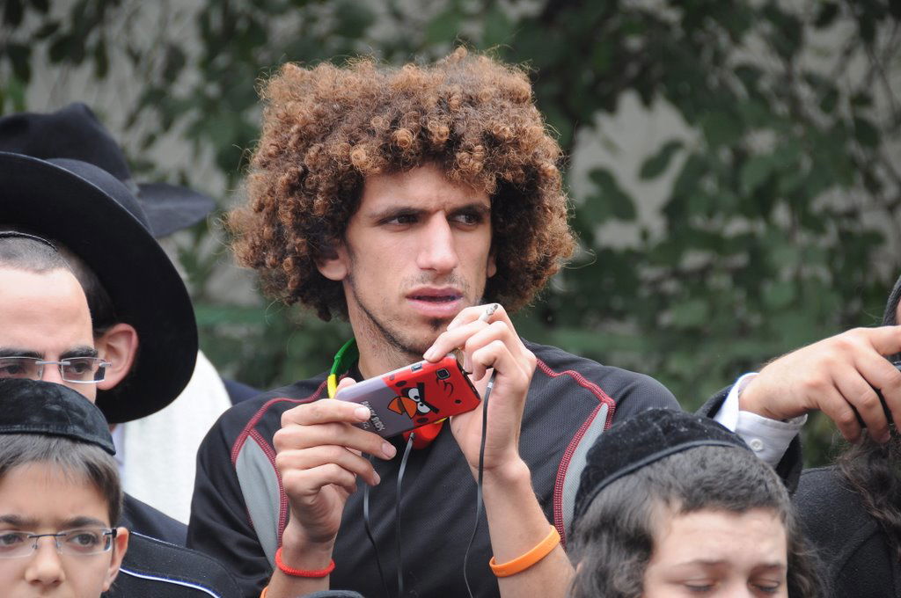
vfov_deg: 4.6
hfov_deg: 6.9
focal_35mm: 300
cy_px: 299
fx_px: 7499
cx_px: 450
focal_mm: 200
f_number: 5.6
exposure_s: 1/125
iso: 320
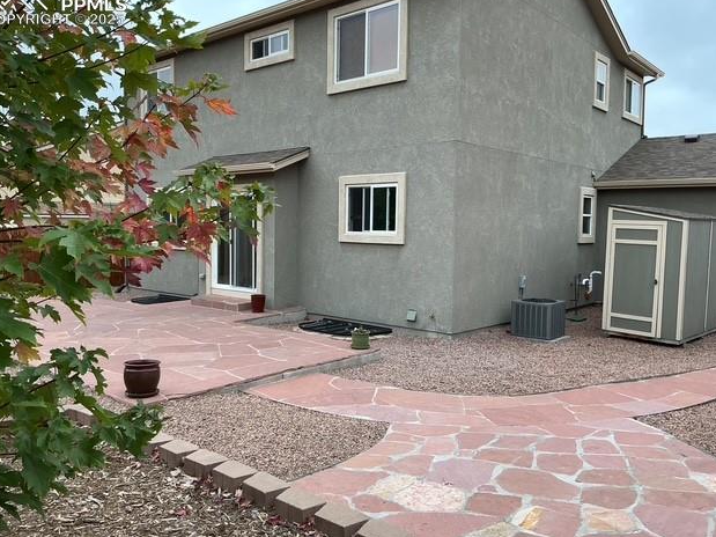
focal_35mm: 30
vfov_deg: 46.8
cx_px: 352
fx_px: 620
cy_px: 263
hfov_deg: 60.0
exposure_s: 1/209
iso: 20
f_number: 1.8
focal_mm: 3
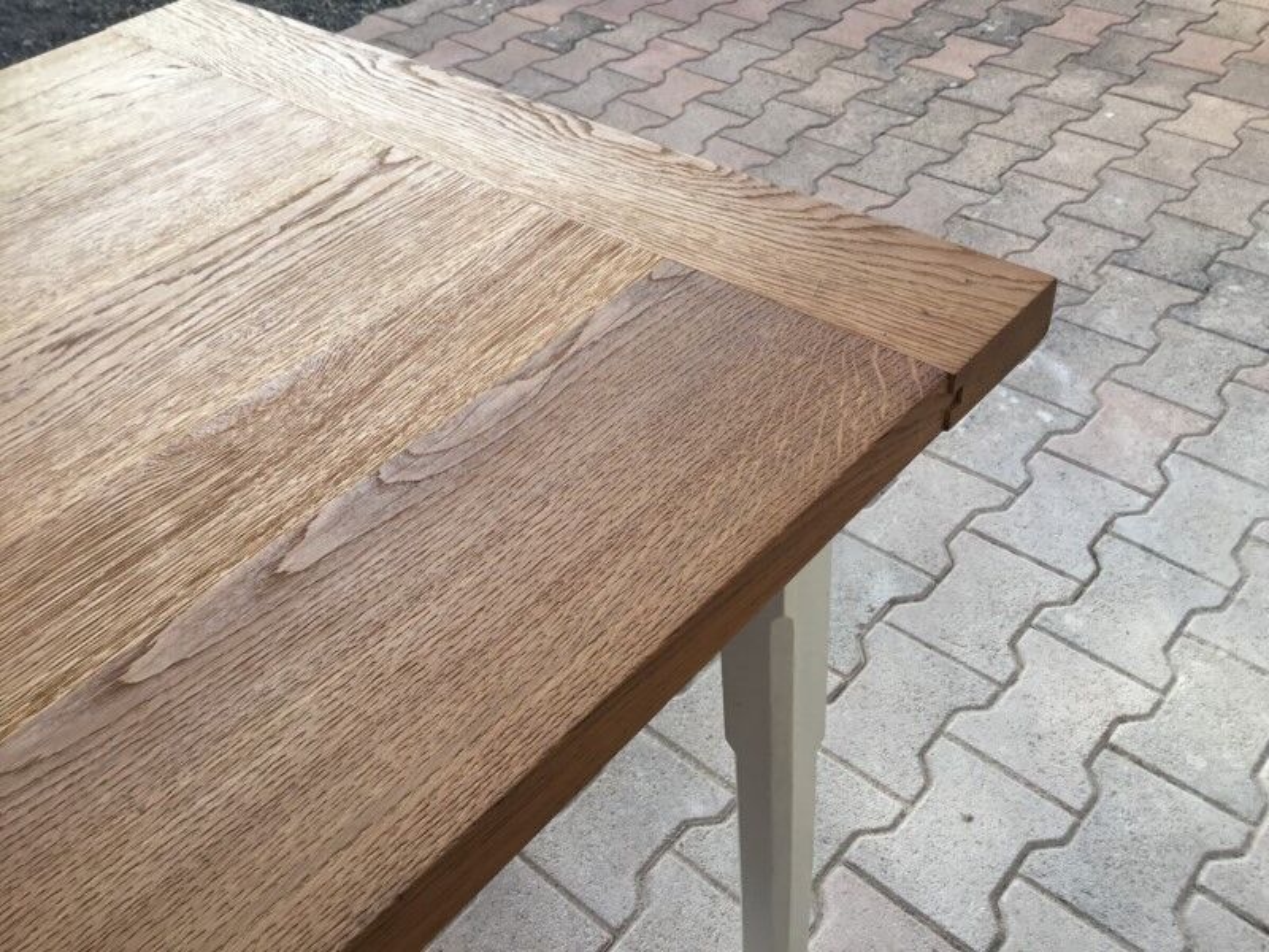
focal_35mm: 31
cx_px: 634
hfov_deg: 58.4
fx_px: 1136
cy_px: 476
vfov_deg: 45.4
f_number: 2.4
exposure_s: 1/397
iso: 25
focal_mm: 3.3
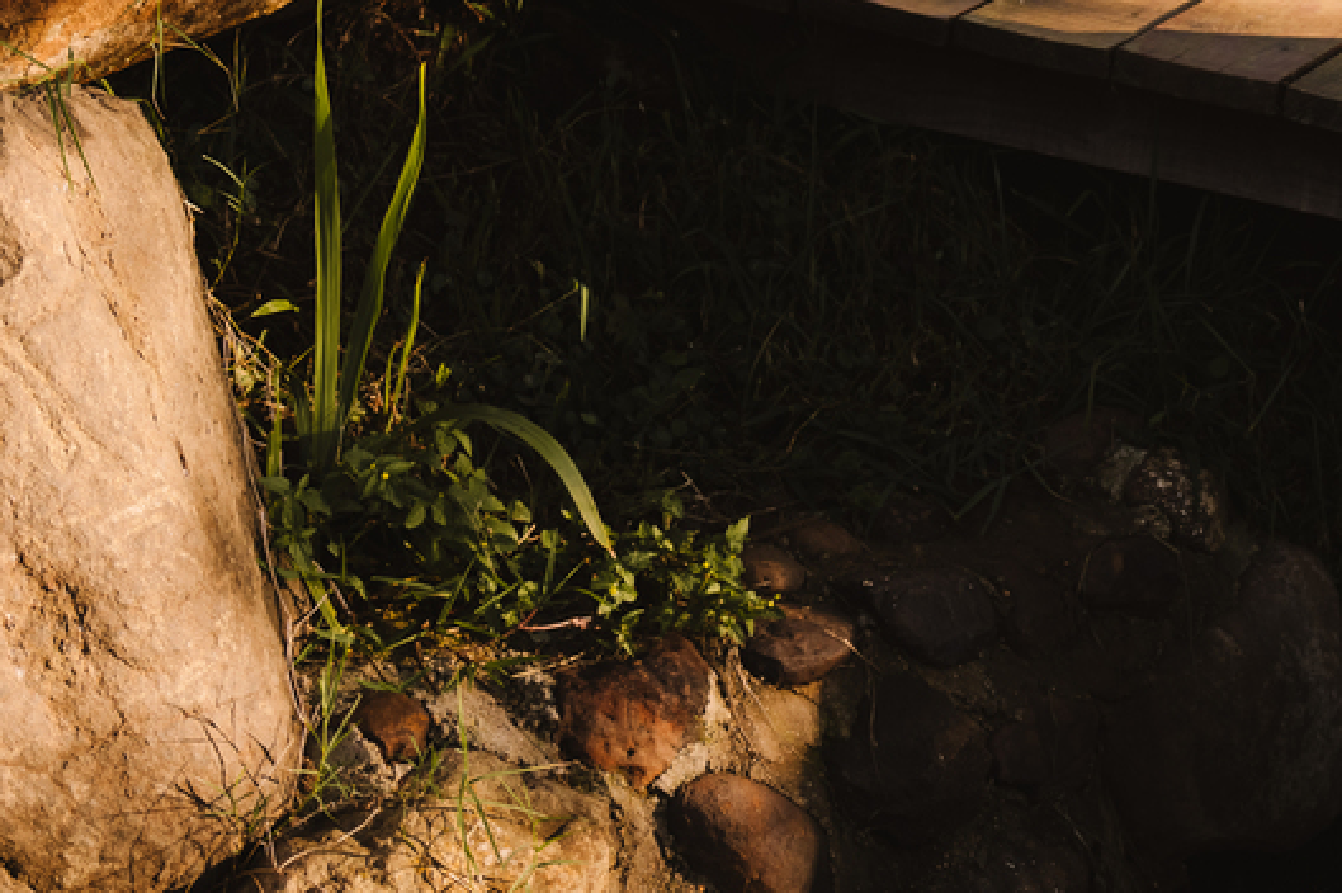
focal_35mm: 118
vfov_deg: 11.5
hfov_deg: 16.9
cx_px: 1423
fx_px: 4396
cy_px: 147
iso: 200
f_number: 2.8
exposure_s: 1/500
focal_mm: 52
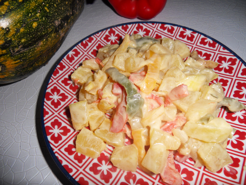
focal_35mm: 24
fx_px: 171
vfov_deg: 56.8
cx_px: 123
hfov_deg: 71.6
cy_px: 92
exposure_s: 1/45
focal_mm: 4.2
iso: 100
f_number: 7.5
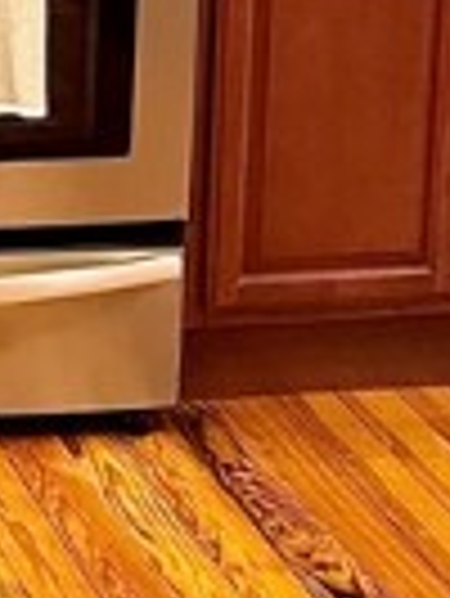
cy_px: -198
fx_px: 2596
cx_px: -405
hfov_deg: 9.4
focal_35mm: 150
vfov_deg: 12.7
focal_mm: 4.2
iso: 500
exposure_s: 1/30
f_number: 1.6
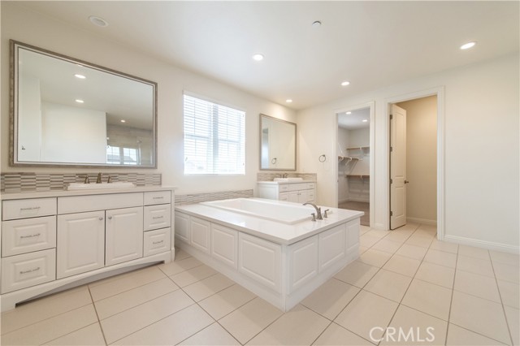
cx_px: 260
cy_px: 173
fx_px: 202
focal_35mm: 14
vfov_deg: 81.1
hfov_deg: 104.3
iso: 200
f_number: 4
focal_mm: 14
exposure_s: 1/250
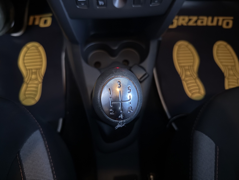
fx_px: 166
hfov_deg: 71.6
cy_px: 90
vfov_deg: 56.8
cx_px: 120
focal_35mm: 24
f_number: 1.78
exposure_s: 1/22
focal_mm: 6.76
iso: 1000
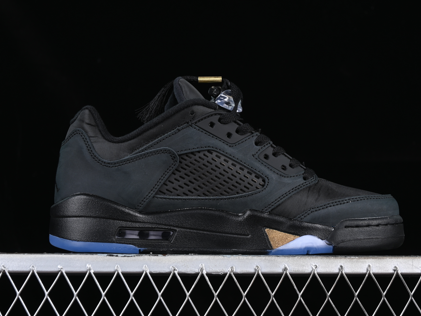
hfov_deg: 23.8
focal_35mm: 82
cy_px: 159
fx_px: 997
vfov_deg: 18.0
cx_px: 222
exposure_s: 1/60
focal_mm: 50
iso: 160
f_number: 6.3
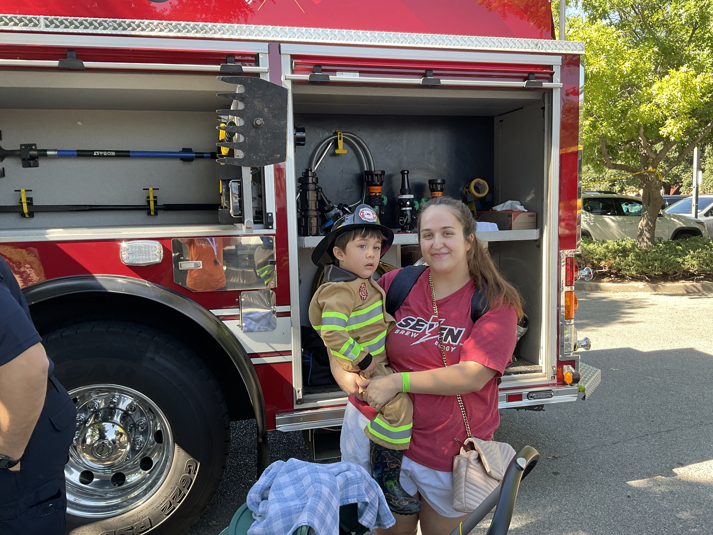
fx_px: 639
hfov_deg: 58.3
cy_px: 279
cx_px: 375
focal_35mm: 31
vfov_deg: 45.4
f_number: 1.8
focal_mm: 3
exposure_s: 1/122
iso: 20
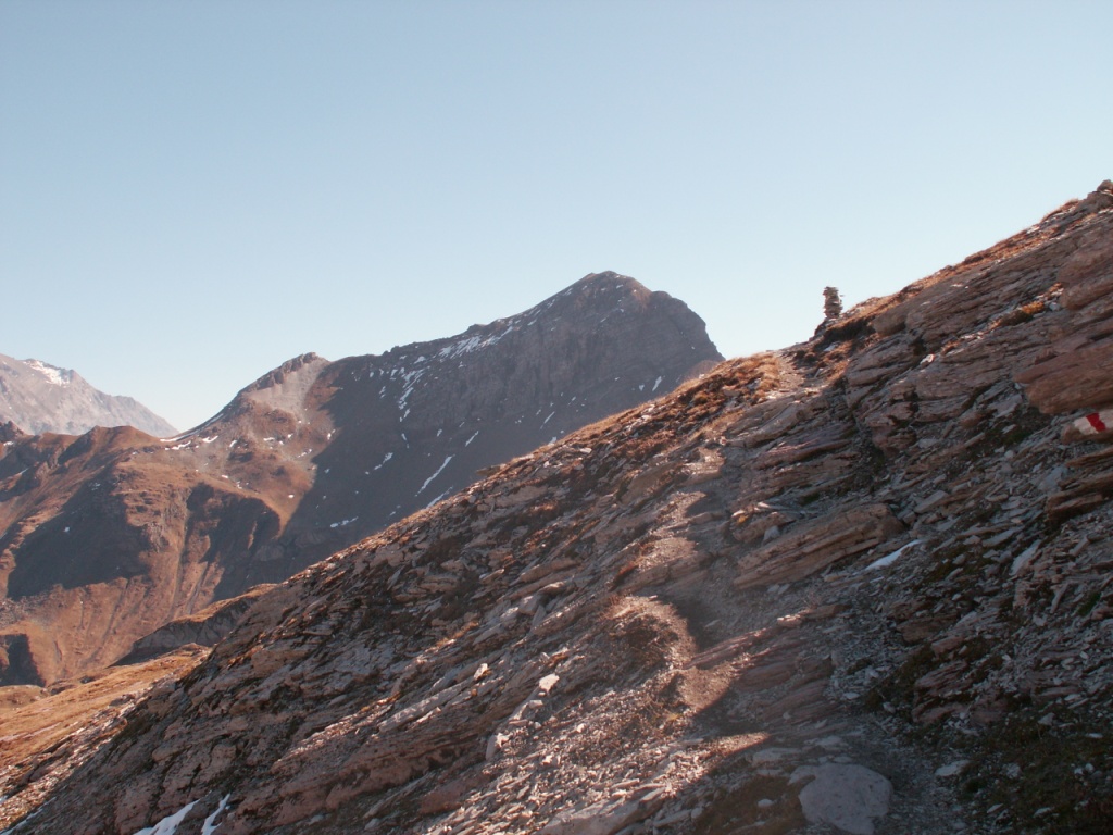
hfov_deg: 43.9
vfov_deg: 33.6
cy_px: 418
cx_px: 556
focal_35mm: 43
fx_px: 1383
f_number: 4
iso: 50
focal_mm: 7.22
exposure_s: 1/400
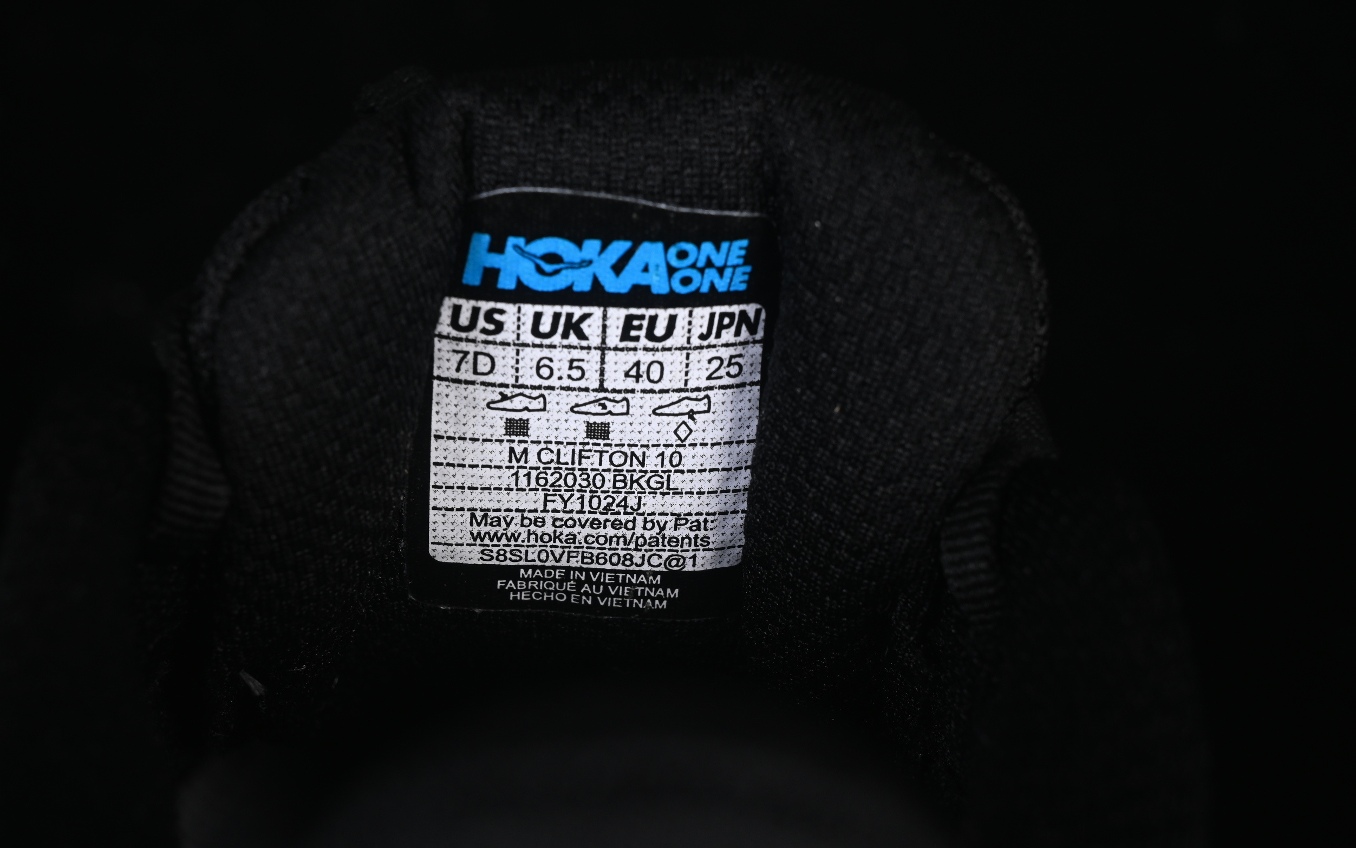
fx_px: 3141
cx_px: 616
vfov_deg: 15.4
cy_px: 471
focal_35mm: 85
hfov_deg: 24.4
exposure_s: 1/50
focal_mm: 50
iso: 160
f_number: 8
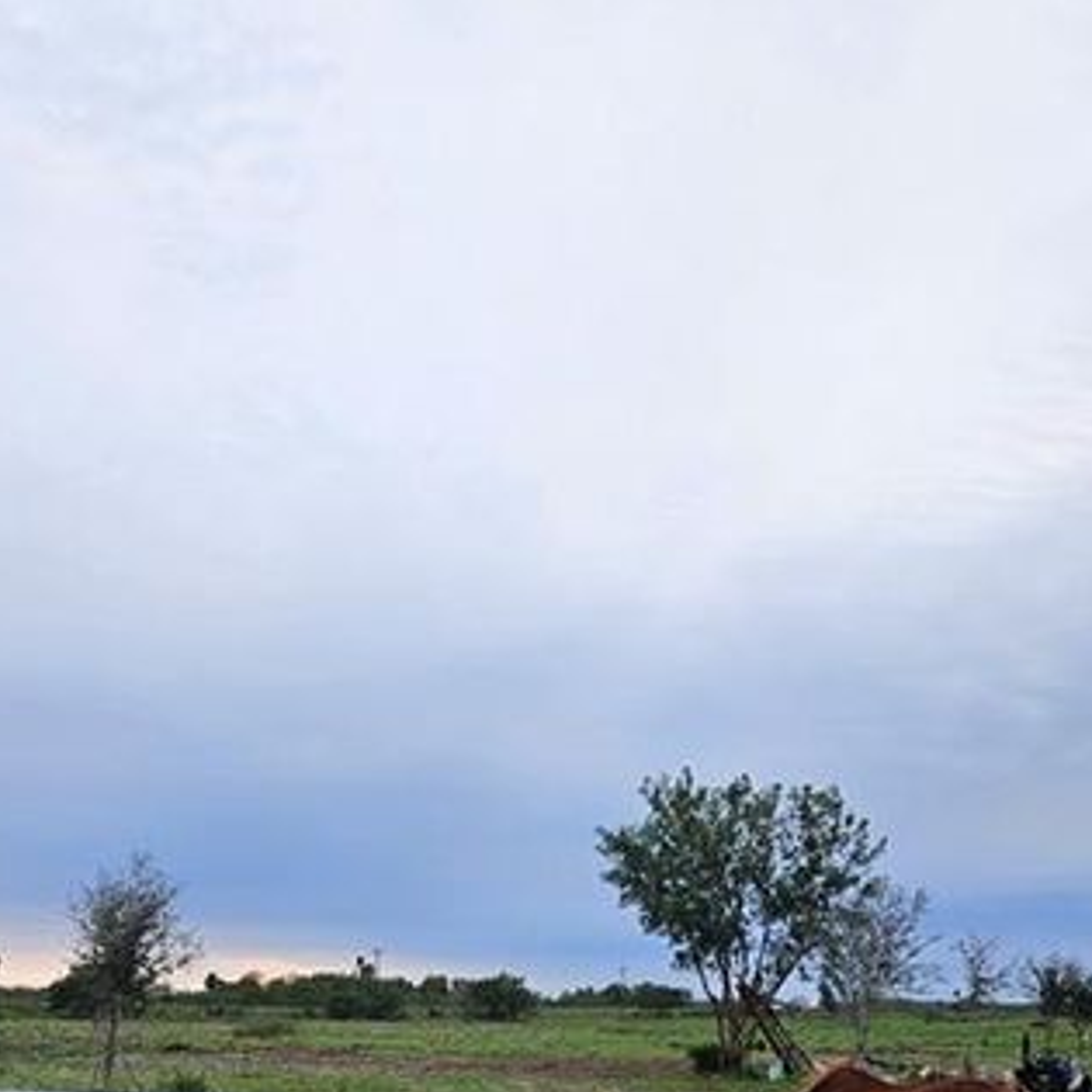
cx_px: 350
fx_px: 1535
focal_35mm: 43
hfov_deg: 38.7
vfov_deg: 37.3
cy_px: 927
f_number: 1.8
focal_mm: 5.4
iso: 25
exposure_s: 1/175
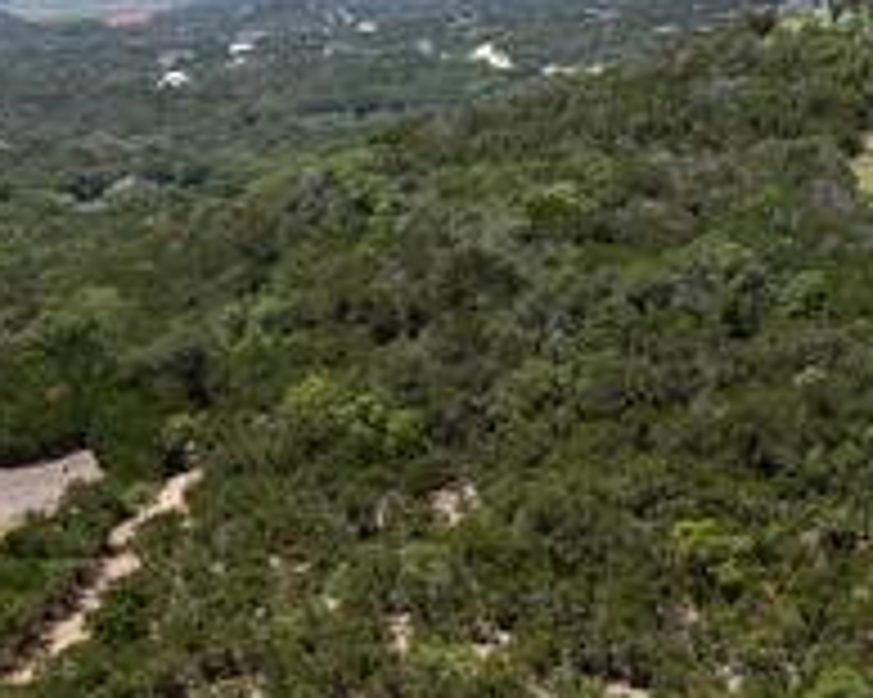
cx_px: 1125
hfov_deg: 24.5
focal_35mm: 68
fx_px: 1756
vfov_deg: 22.0
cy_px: 626
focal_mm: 8.38
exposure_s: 1/120
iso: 110
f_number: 2.8
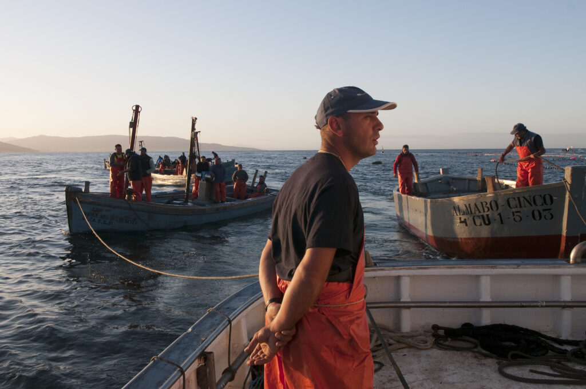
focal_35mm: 30
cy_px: 194
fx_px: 488
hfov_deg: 62.0
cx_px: 293
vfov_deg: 43.5
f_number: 8
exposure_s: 1/250
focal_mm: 20
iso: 200
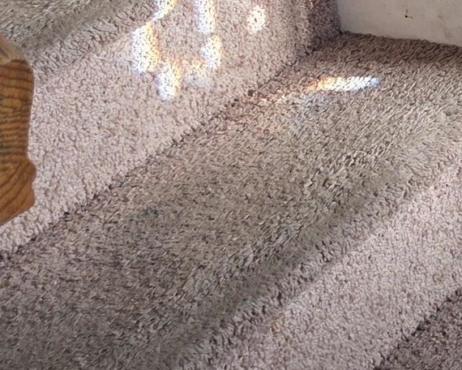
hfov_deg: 13.2
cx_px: 994
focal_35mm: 121
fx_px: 1654
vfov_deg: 10.9
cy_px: -511
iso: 40
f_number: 1.7
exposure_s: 1/120
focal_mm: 6.3
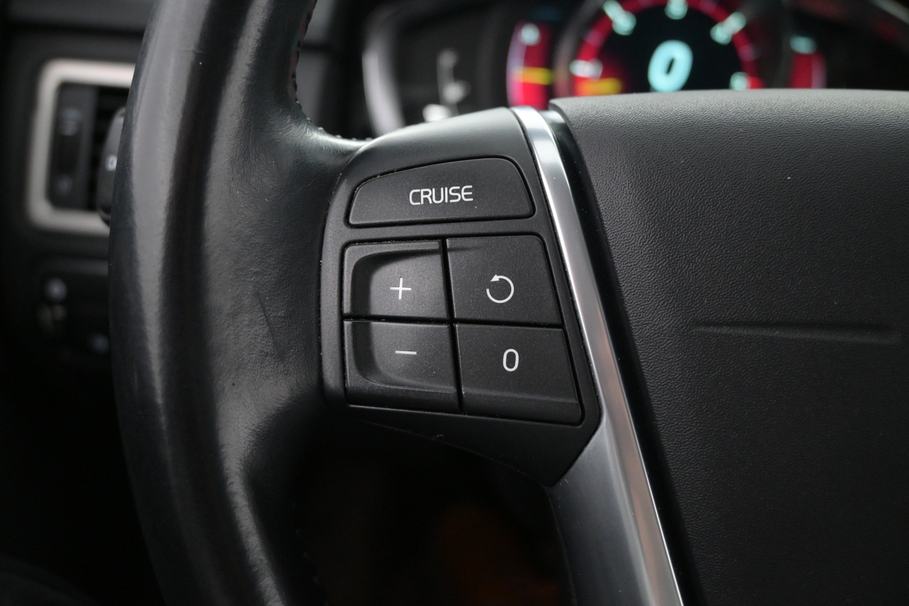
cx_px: 454
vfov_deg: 38.4
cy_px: 303
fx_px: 871
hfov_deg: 55.1
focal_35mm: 34
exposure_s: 1/40
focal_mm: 23
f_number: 4.2
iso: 2500
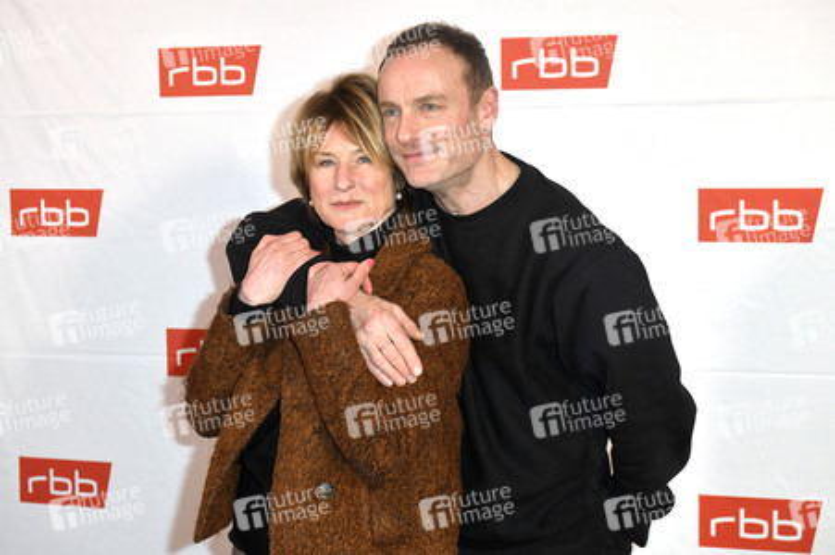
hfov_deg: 32.4
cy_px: 278
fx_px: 1437
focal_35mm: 62
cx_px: 418
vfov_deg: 21.9
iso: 2500
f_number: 6.3
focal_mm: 62
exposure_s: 1/200
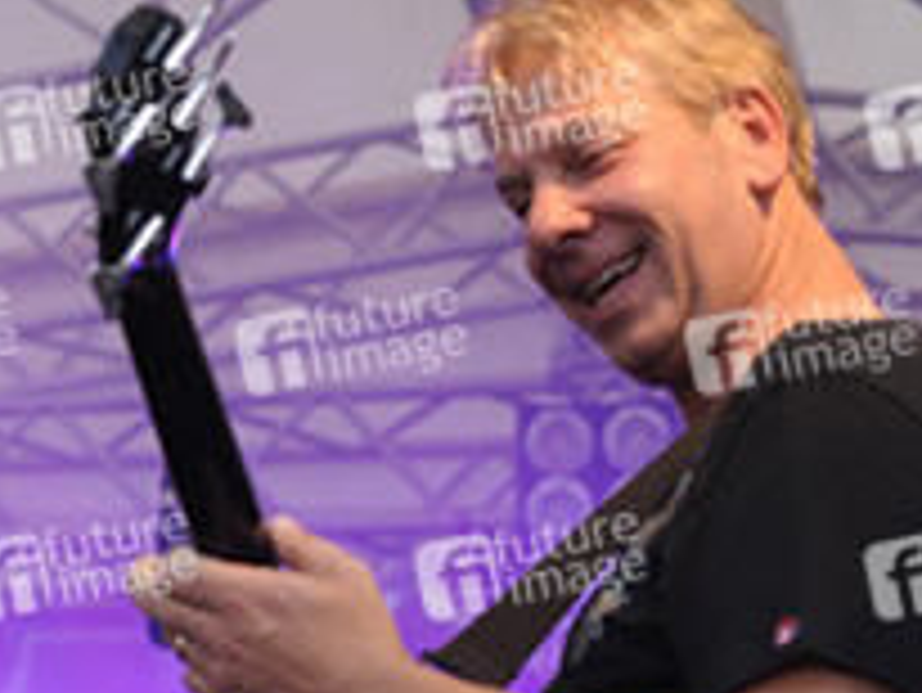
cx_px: -38
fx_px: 3944
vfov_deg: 10.0
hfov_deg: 13.1
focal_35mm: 148
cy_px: 454
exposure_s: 1/250
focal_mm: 70
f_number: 6.3
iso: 1600
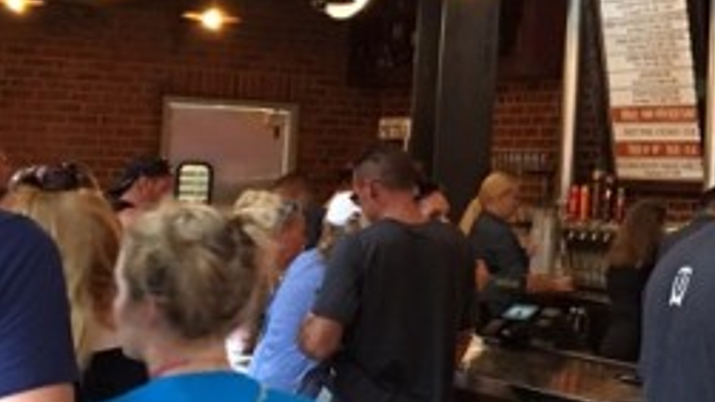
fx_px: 1668
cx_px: 721
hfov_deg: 23.2
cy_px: -10
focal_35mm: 88
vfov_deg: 13.5
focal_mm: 4.15
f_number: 2.2
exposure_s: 1/15
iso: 100
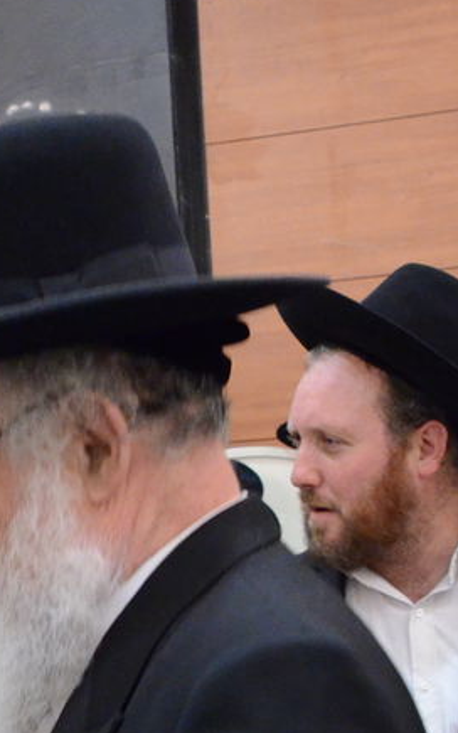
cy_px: 648
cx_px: -192
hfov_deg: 11.7
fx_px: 2156
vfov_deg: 19.0
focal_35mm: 108
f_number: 6.3
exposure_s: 1/80
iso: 4000
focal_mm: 22
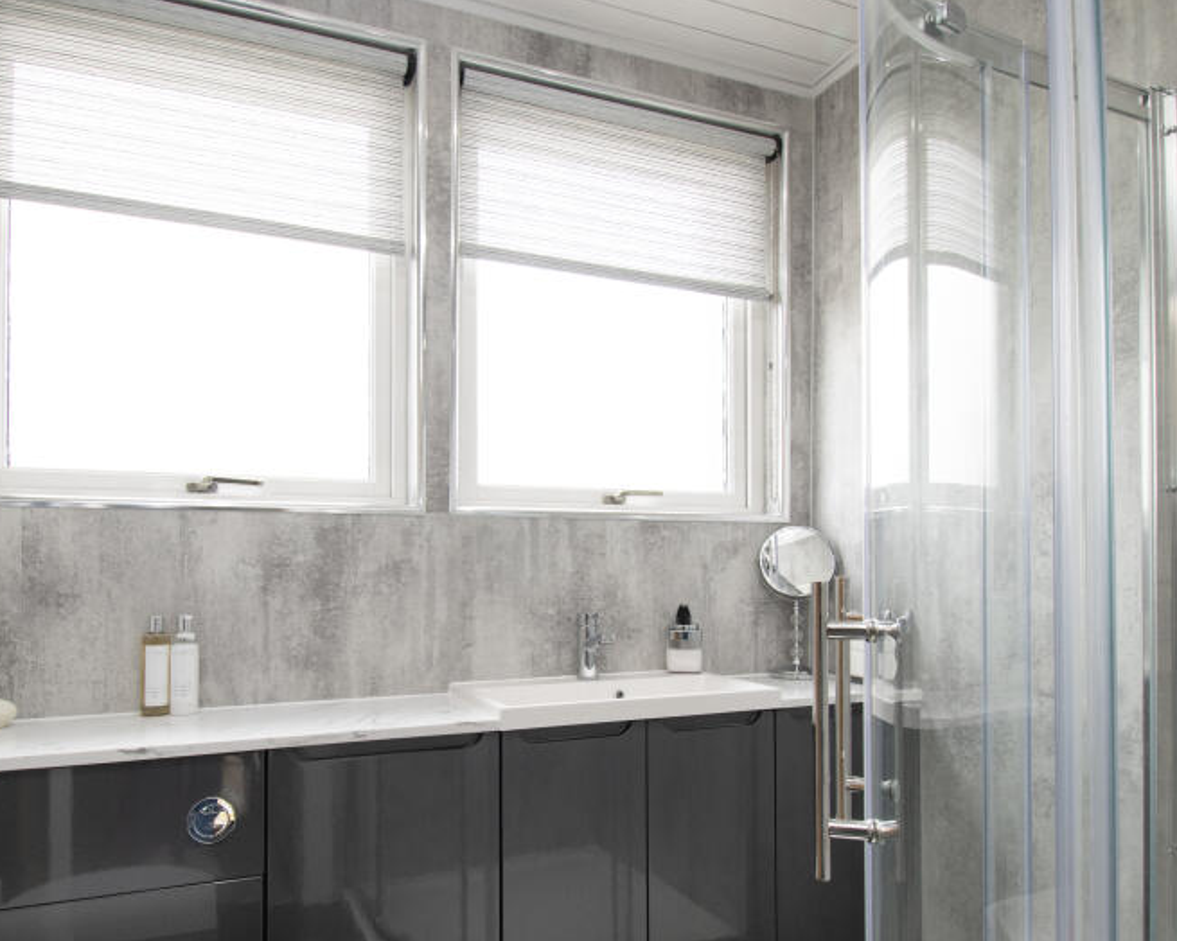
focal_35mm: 22
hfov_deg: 75.0
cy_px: 593
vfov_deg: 62.2
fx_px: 766
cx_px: 562
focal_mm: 10
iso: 320
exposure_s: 1/13
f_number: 9
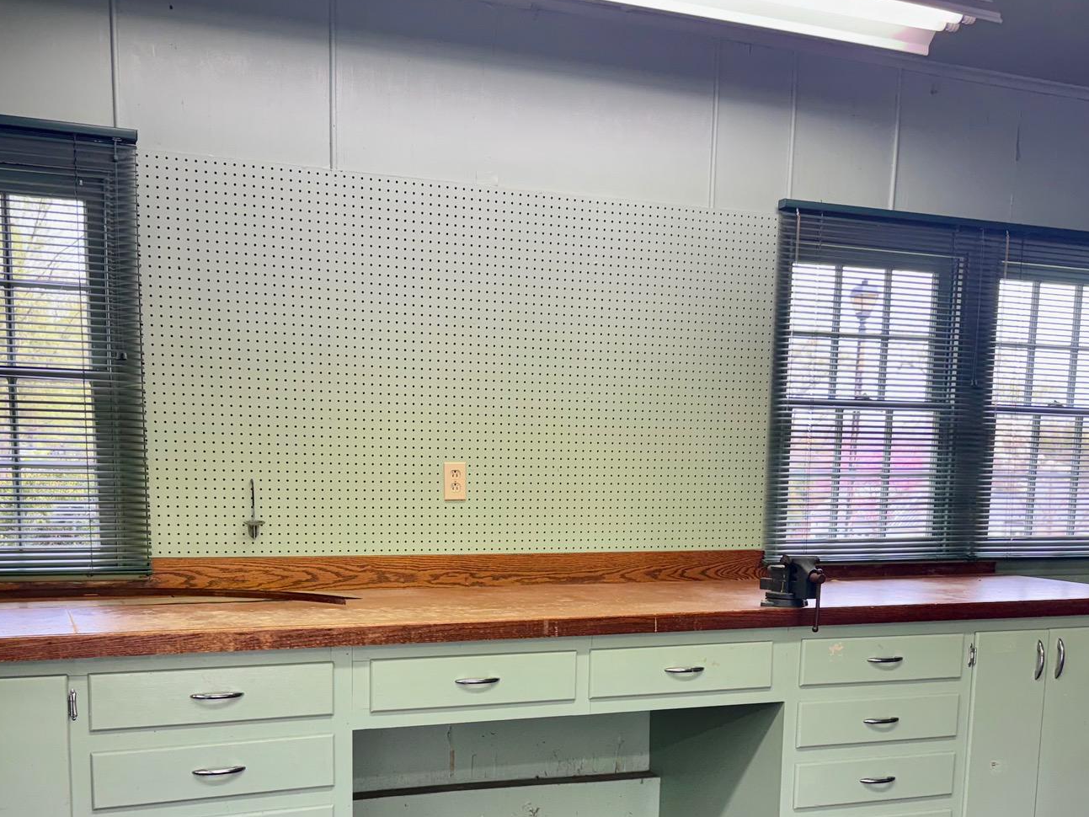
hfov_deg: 48.9
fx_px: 1196
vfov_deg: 36.6
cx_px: 491
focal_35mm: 38
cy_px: 636
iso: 64
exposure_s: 1/176
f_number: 1.78
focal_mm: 6.76
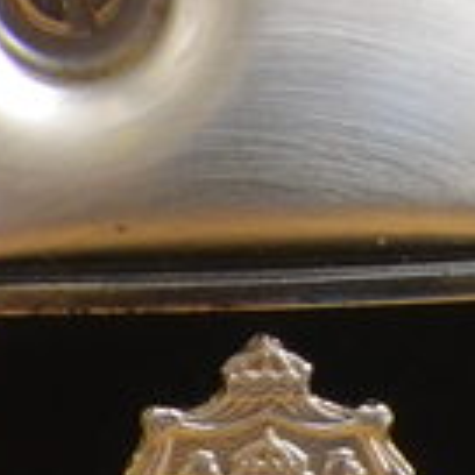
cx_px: 286
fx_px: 2189
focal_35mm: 141
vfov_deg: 12.2
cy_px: 496
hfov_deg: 12.4
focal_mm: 6.1
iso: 320
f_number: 3.8
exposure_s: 1/50
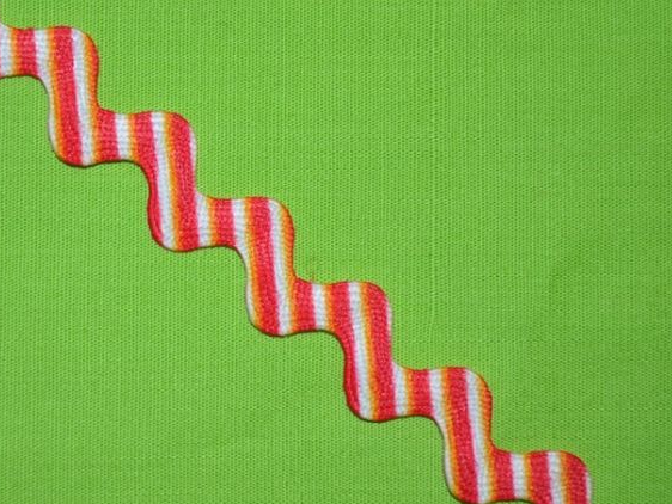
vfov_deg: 18.0
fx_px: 1593
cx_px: 236
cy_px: 220
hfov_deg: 23.7
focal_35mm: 82
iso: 200
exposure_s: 1/60
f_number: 5.3
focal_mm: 40
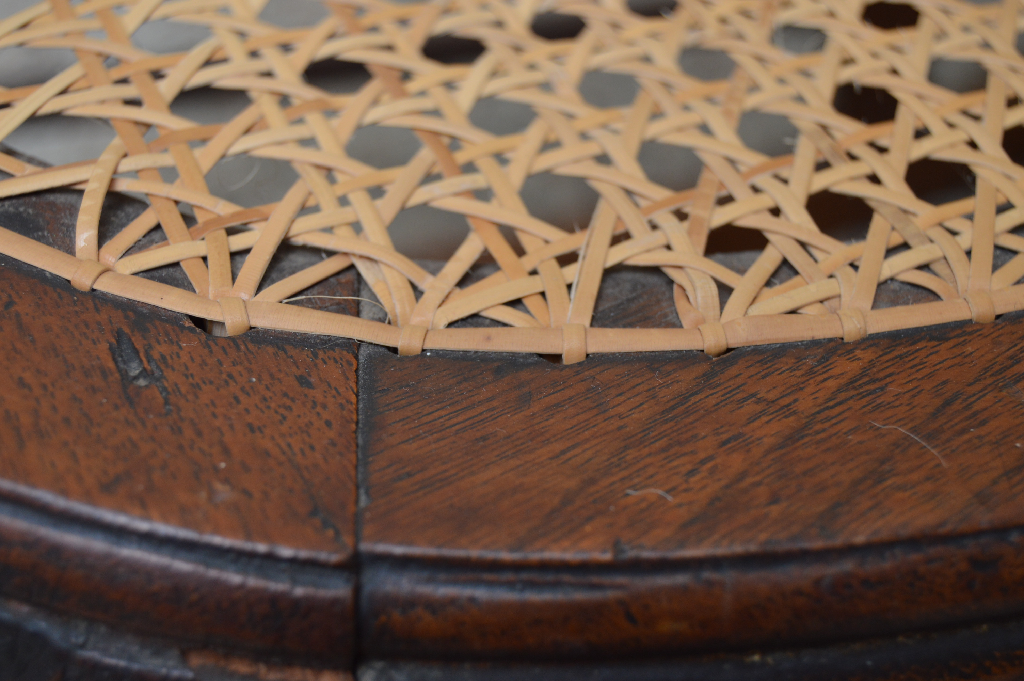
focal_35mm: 68
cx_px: 512
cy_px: 340
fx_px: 1918
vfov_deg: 20.1
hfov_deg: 29.9
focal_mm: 45
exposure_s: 1/80
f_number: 5.6
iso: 400
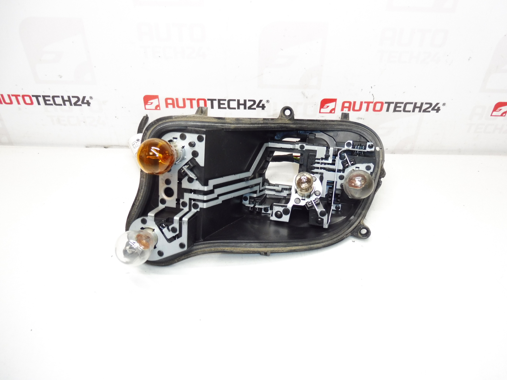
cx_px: 254
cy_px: 190
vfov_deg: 56.8
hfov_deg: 71.6
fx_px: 352
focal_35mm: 24
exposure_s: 1/60
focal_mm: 4.3
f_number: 3.5
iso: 200
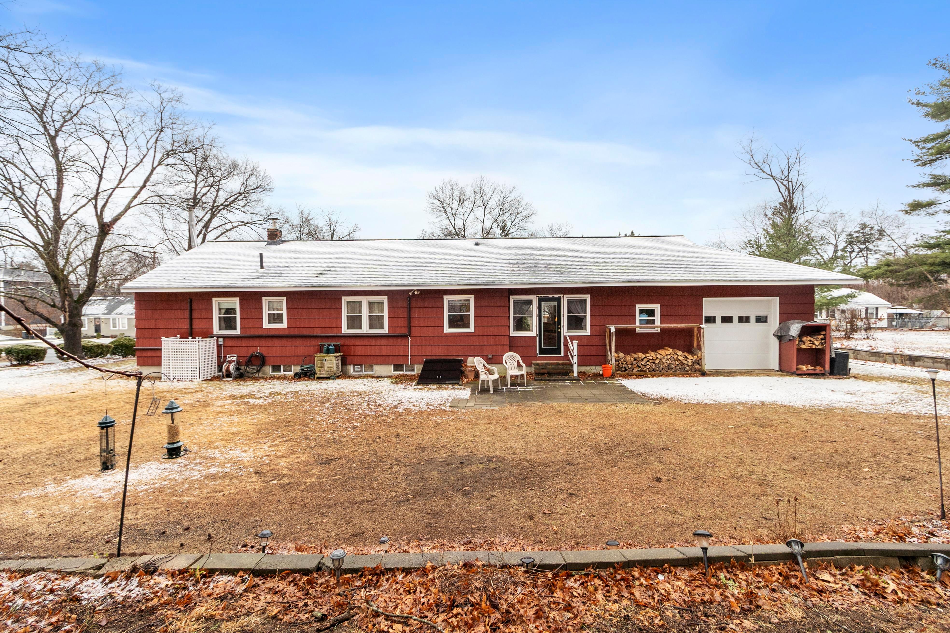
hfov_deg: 100.4
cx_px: 475
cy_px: 316
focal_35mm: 15
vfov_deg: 77.3
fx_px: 396
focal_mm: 10
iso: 250
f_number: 8
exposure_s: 1/60
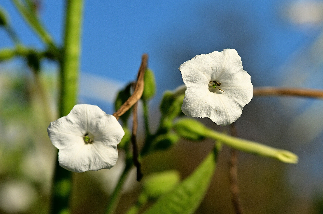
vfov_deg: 10.1
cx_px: 162
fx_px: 1210
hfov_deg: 15.2
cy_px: 107
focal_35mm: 135
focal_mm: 90
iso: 200
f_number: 6.3
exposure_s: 1/1600
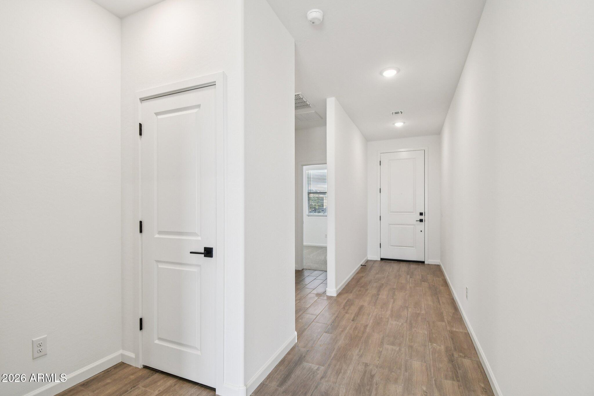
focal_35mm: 15
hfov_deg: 100.4
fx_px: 247
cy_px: 198
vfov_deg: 77.3
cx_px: 297
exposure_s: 1/40
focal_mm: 10
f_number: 8
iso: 400
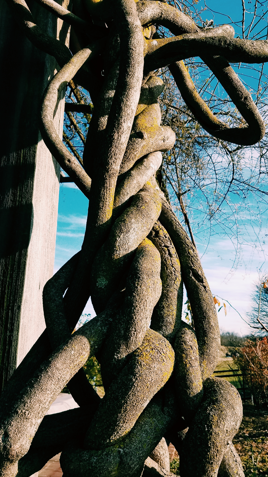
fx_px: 366
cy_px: 239
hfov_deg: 40.1
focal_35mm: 29
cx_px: 152
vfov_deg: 66.1
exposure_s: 1/1040
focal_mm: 4.2
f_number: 1.7
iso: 40
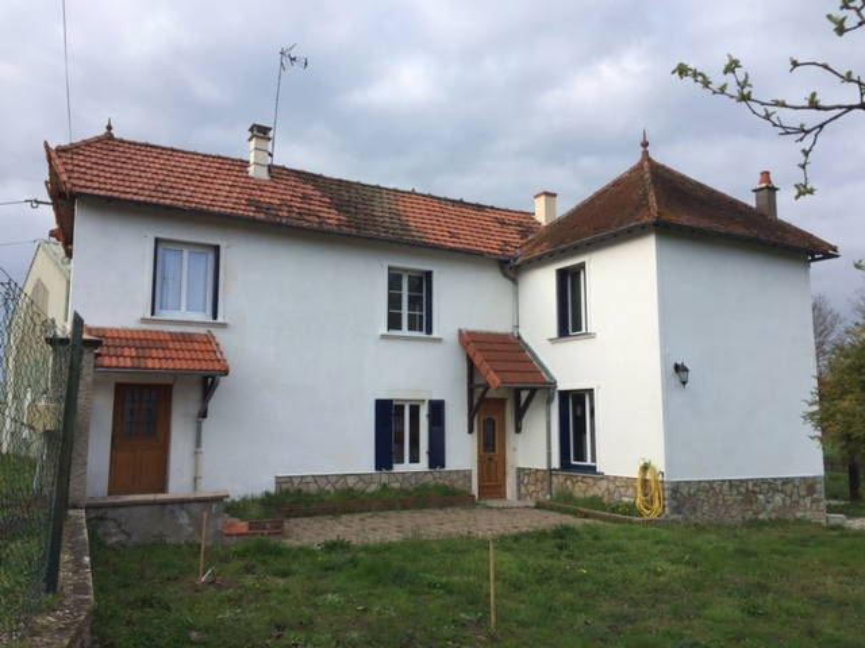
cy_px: 324
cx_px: 432
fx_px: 725
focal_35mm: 29
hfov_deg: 61.7
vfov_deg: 48.2
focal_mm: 4.15
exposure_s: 1/746
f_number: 2.2
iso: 32
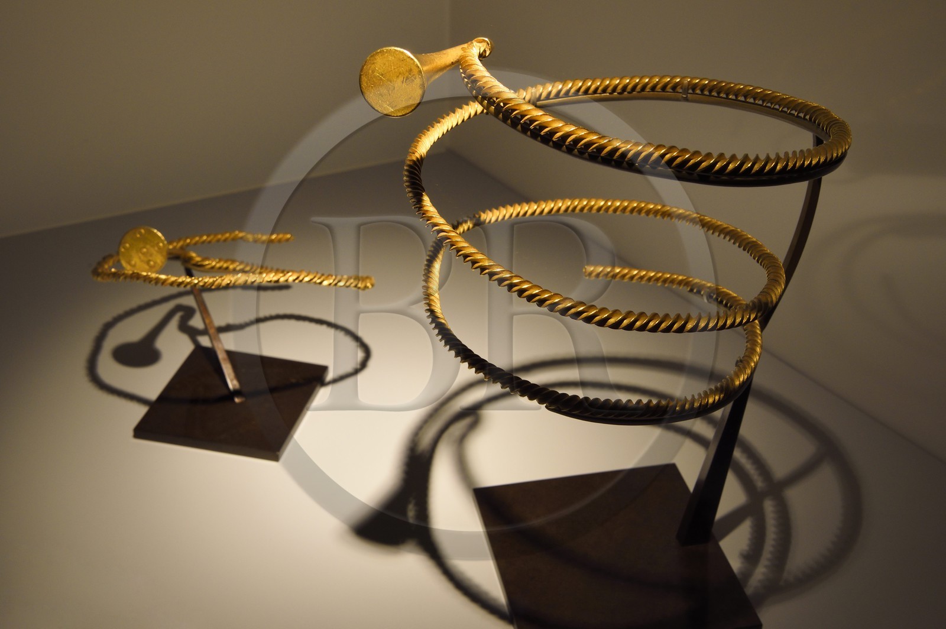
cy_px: 314
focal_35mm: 48
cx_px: 473
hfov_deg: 41.1
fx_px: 1260
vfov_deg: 28.0
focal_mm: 48
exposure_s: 1/30
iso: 800
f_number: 16
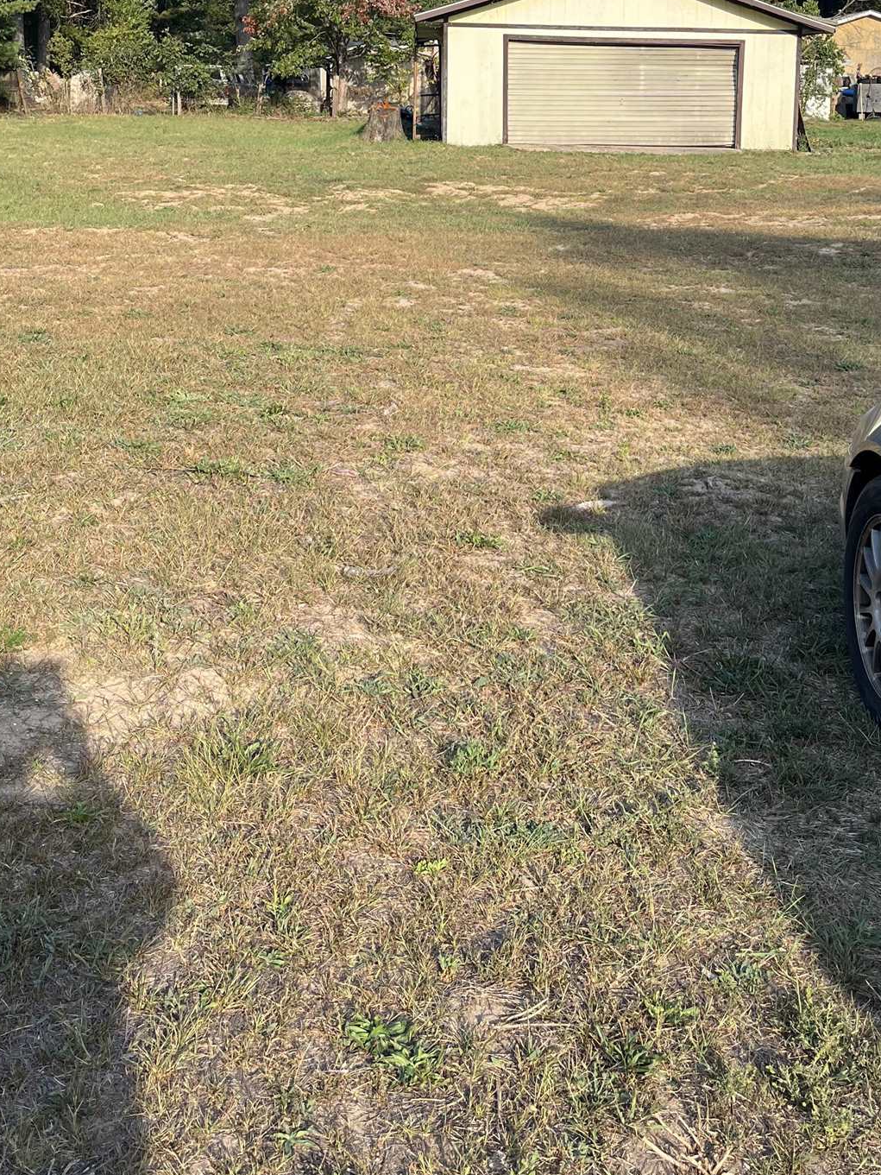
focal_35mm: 44
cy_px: 276
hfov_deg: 32.7
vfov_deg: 41.5
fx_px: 1493
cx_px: 557
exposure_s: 1/1140
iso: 50
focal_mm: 5.1
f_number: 1.6
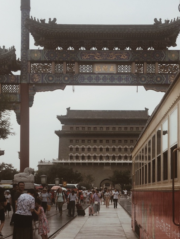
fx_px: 360
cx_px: 136
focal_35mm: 52
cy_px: 191
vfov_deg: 35.6
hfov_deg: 27.6
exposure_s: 1/746
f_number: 2.2
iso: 25
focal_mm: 4.15
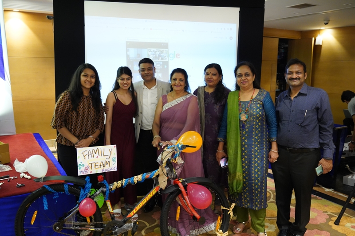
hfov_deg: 61.9
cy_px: 118
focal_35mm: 30
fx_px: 296
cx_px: 178
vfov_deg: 43.6
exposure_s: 1/160
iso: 6400
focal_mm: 30
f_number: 3.5
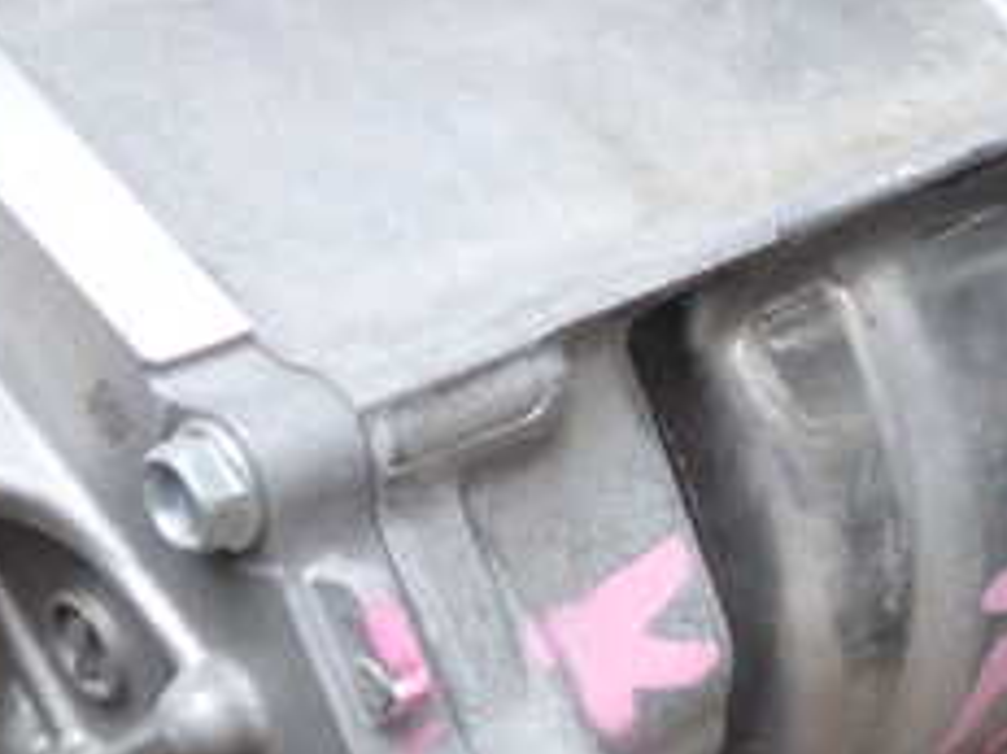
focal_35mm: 78
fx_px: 2268
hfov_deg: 23.8
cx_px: 1033
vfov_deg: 18.6
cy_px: 662
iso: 200
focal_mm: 5.4
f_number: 2.3
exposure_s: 1/60
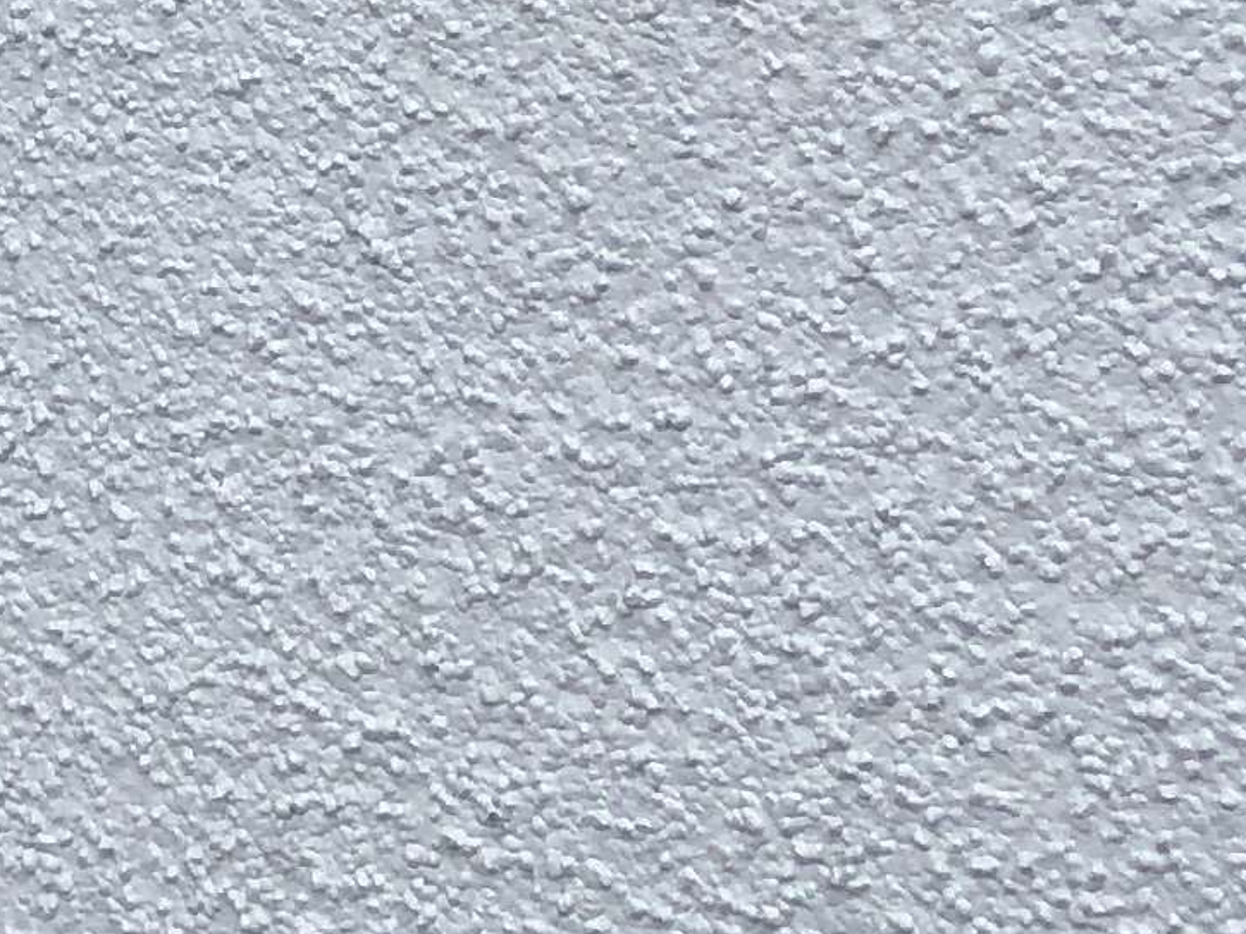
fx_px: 5615
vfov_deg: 8.6
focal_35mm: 156
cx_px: -890
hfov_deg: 11.8
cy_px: -1343
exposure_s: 1/1548
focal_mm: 4
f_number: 1.8
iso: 20
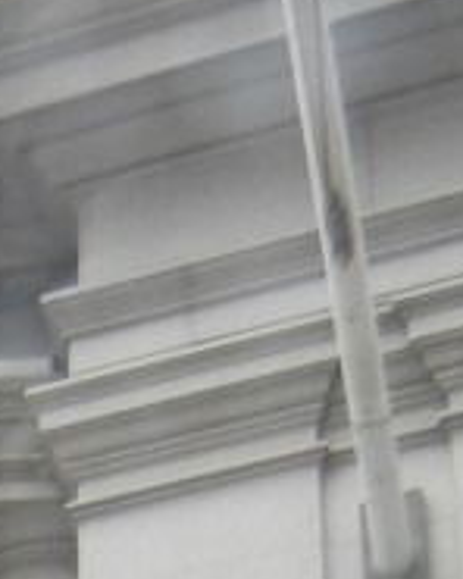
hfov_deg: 9.2
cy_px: 1530
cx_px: -272
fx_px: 2775
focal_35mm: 162
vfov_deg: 9.9
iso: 160
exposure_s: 1/110
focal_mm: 5.4
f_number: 3.5
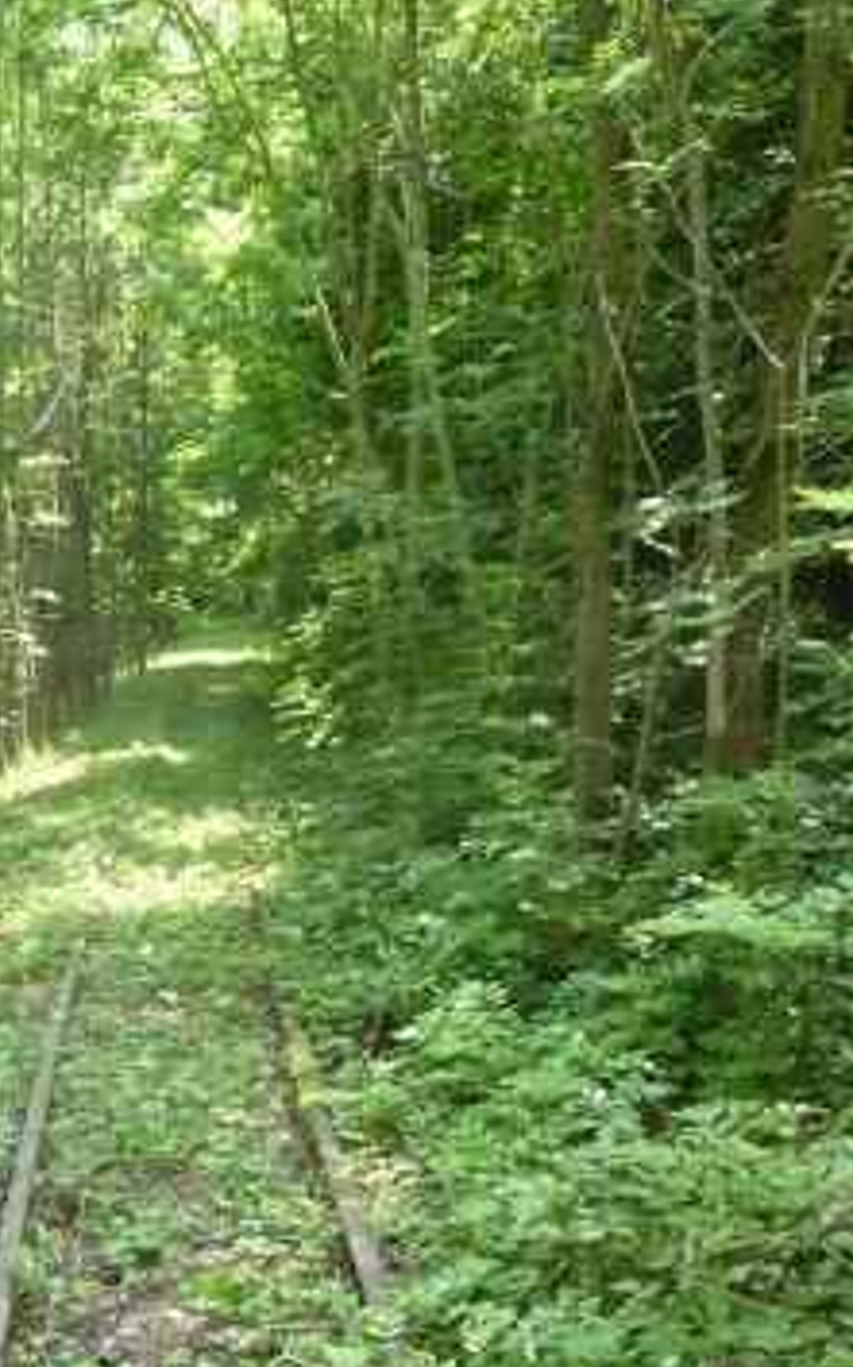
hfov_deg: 27.2
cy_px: 691
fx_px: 1712
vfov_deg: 43.5
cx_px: 116
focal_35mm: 46
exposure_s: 1/320
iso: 800
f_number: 4
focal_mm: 5.2
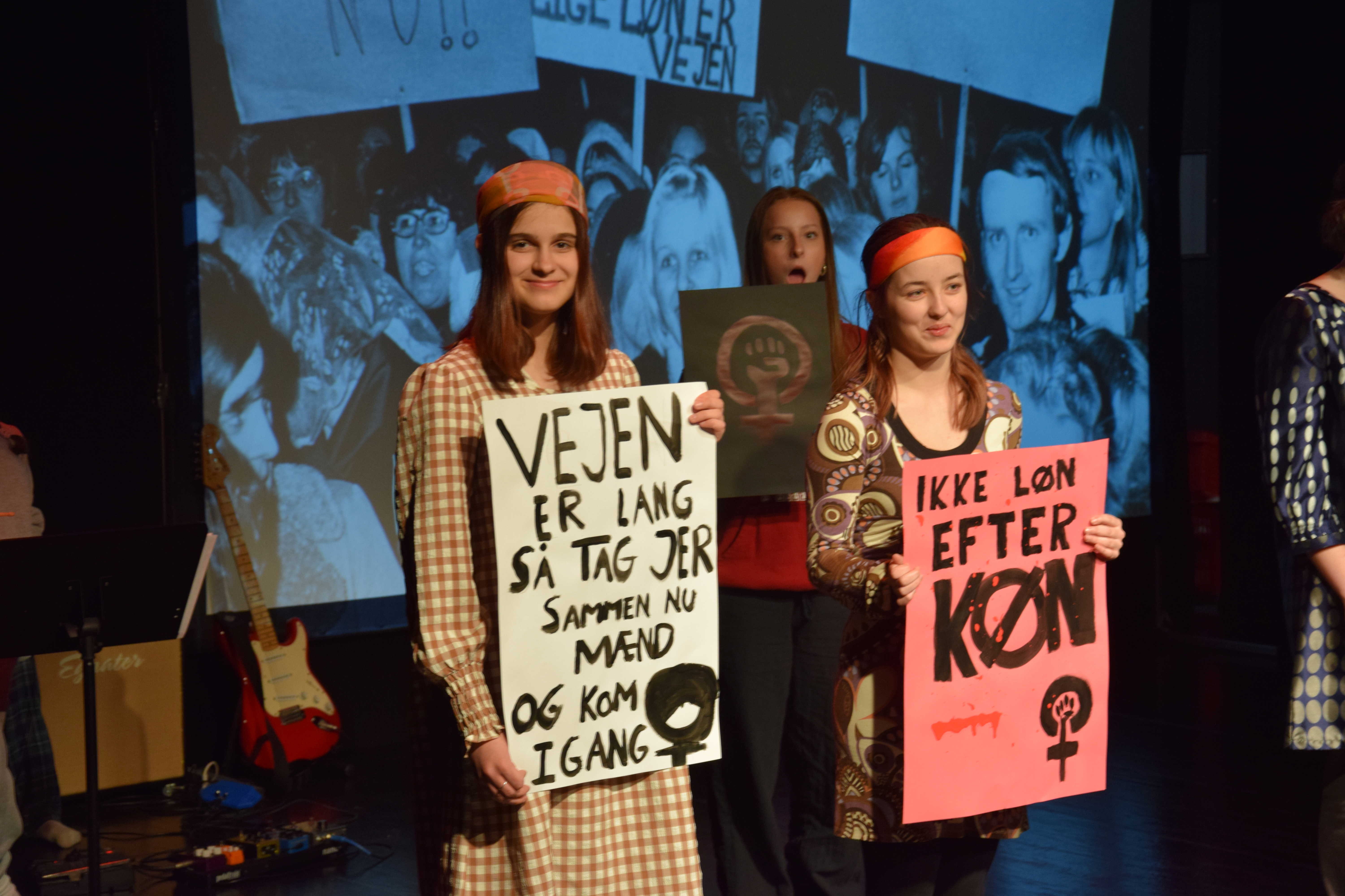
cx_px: 672
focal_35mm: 93
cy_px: 448
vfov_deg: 14.7
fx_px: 3474
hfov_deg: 21.9
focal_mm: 62
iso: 800
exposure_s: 1/60
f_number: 5.3
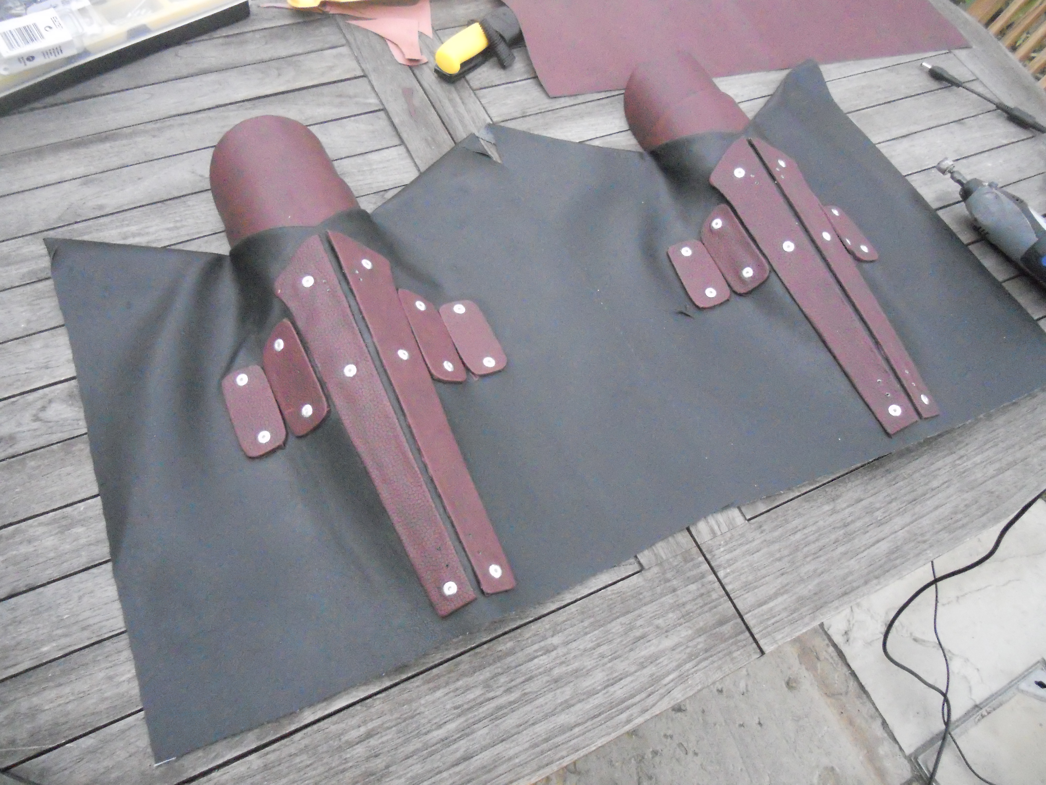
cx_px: 523
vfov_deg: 51.4
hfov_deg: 65.3
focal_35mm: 27
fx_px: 816
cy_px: 392
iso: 1600
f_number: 3.2
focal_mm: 4.9
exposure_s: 1/1000
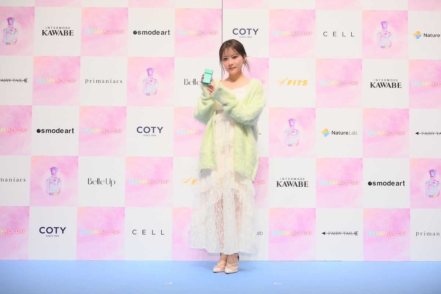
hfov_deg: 42.7
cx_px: 220
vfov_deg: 29.2
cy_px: 147
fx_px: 563
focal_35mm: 46
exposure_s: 1/200
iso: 1000
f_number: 6.3
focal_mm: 46
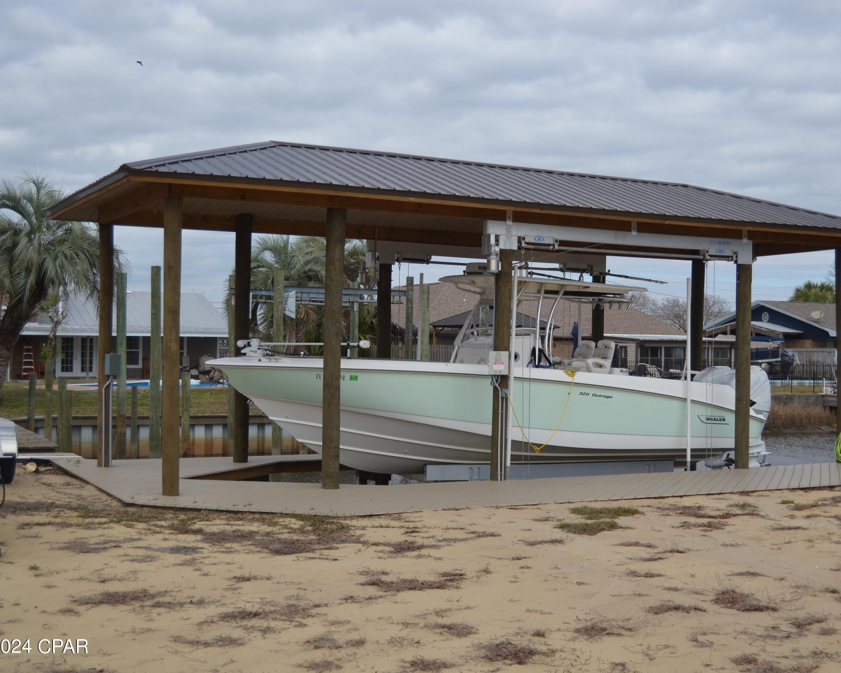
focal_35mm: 48
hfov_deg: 38.7
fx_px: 1195
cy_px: 336
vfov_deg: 31.4
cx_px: 486
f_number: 4
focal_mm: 28
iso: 100
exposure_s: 1/800
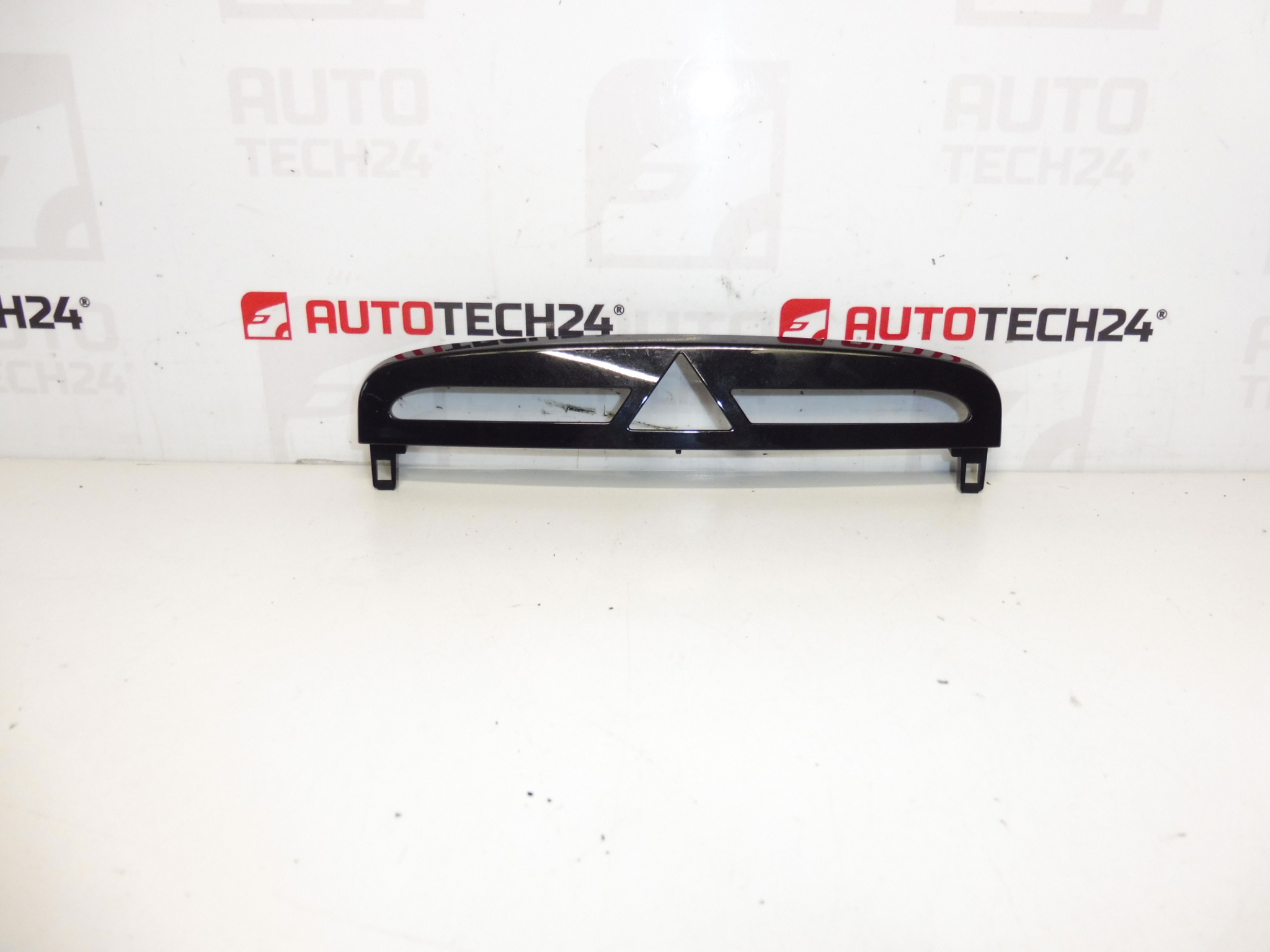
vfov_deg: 56.8
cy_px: 476
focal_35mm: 24
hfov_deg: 71.6
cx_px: 635
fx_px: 881
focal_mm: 4.3
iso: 200
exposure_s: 1/100
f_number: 3.5
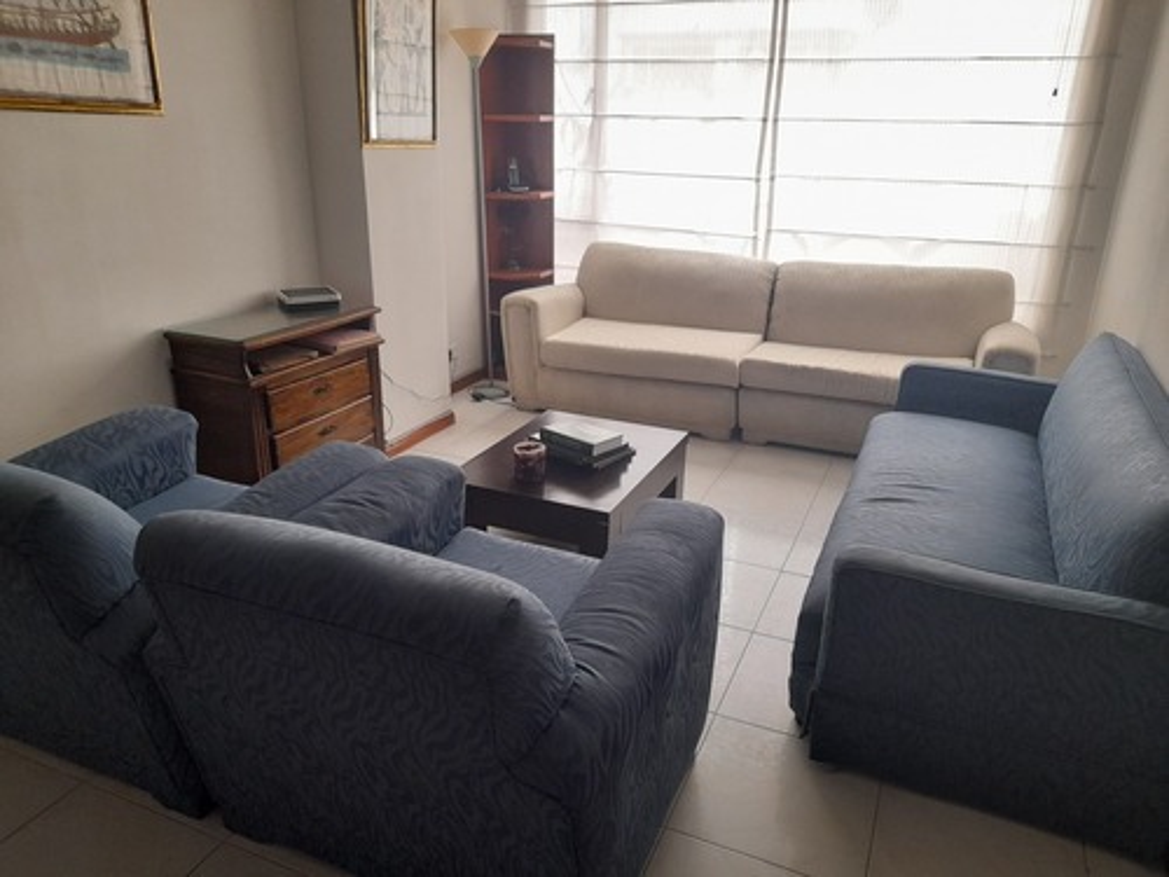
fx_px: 844
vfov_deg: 54.9
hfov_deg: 69.4
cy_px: 438
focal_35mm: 25
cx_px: 584
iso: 250
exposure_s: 1/60
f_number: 2
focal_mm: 4.6
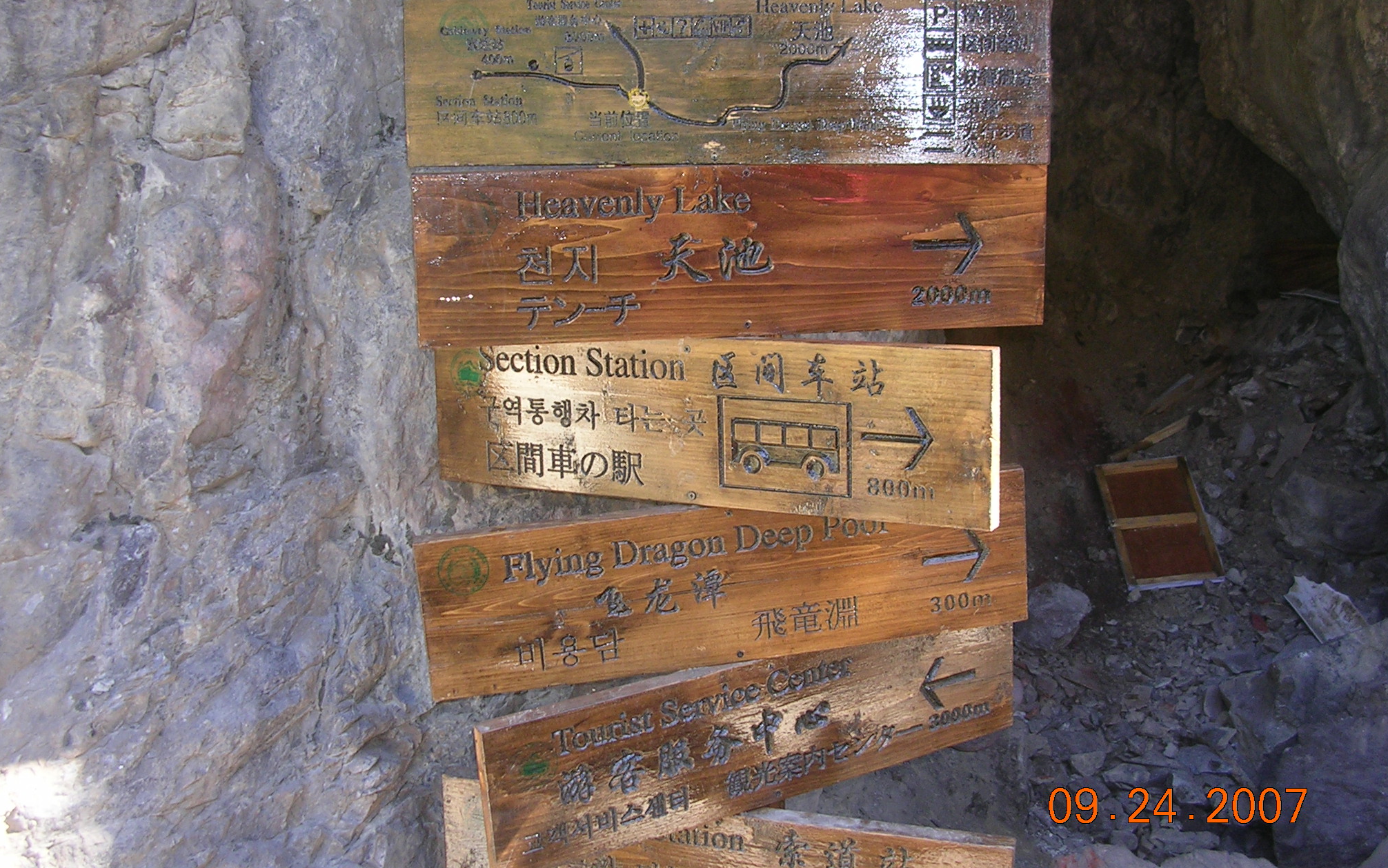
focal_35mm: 41
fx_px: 1551
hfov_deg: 48.2
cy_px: 386
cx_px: 700
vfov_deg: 31.2
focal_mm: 5.8
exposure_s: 1/30
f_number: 2.8
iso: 50
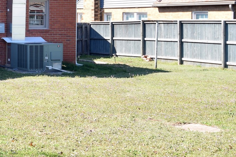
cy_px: 34
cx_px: -65
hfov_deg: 22.1
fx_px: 544
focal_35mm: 83
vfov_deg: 16.3
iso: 100
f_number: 6.7
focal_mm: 20
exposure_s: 1/180
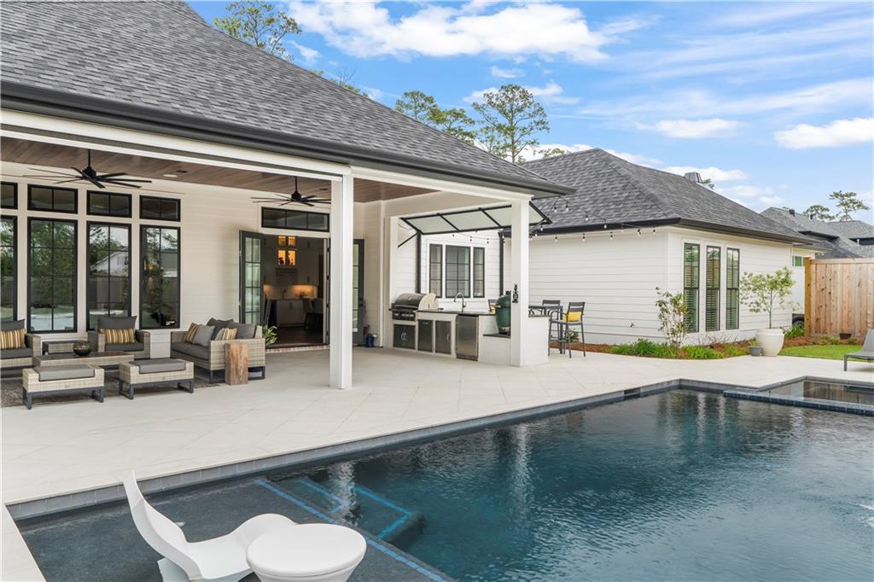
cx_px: 437
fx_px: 582
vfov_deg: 53.1
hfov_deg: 73.8
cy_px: 291
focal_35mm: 24
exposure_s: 1/50
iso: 400
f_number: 9
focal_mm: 16
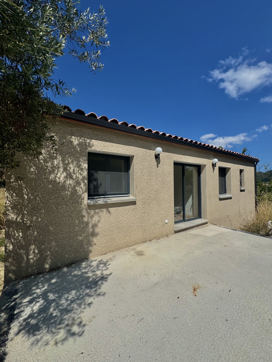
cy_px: 181
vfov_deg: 102.1
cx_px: 136
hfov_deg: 85.7
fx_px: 147
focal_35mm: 14
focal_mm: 2.22
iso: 40
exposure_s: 1/3906
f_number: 2.2
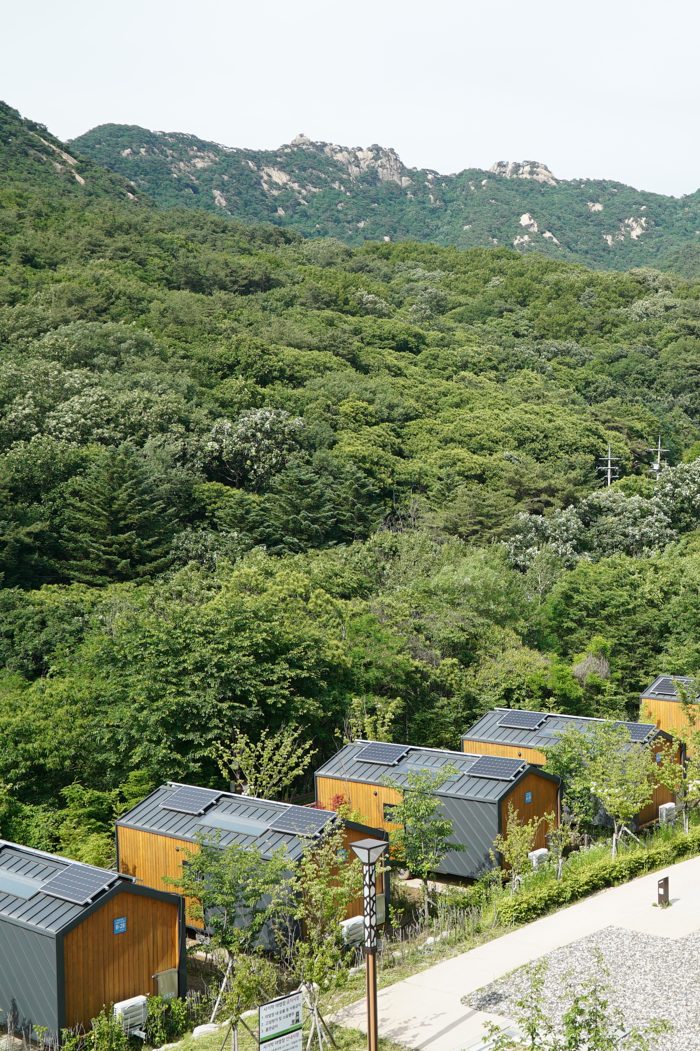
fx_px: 1283
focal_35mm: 44
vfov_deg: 44.5
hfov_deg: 29.6
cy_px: 530
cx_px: 590
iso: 200
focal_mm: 29
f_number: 6.3
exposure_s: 1/500
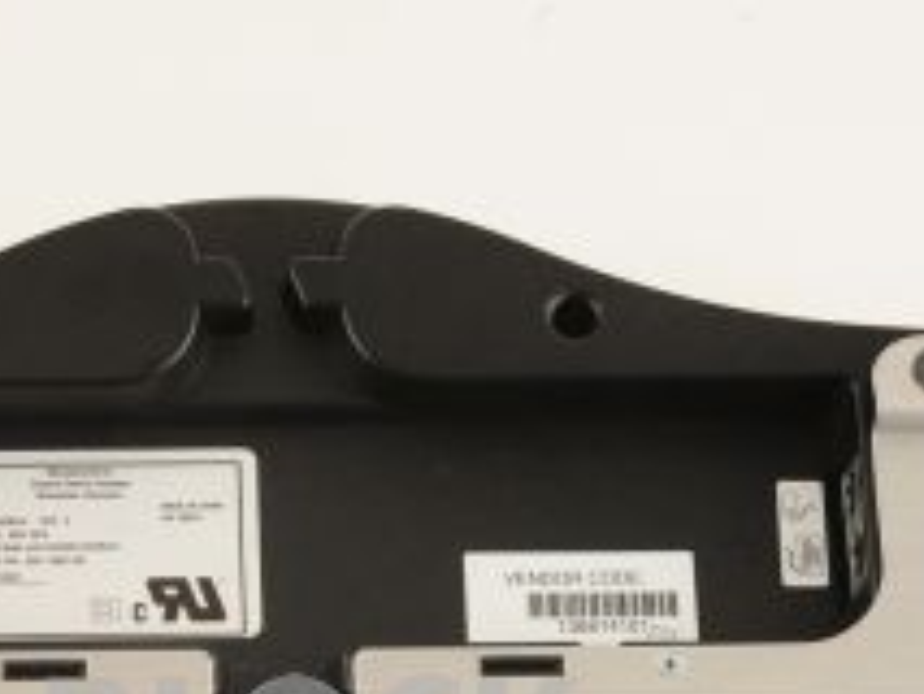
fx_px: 3606
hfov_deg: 14.5
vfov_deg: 10.8
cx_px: 156
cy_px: 783
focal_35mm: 135
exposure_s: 1/160
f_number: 14
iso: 1600
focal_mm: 50
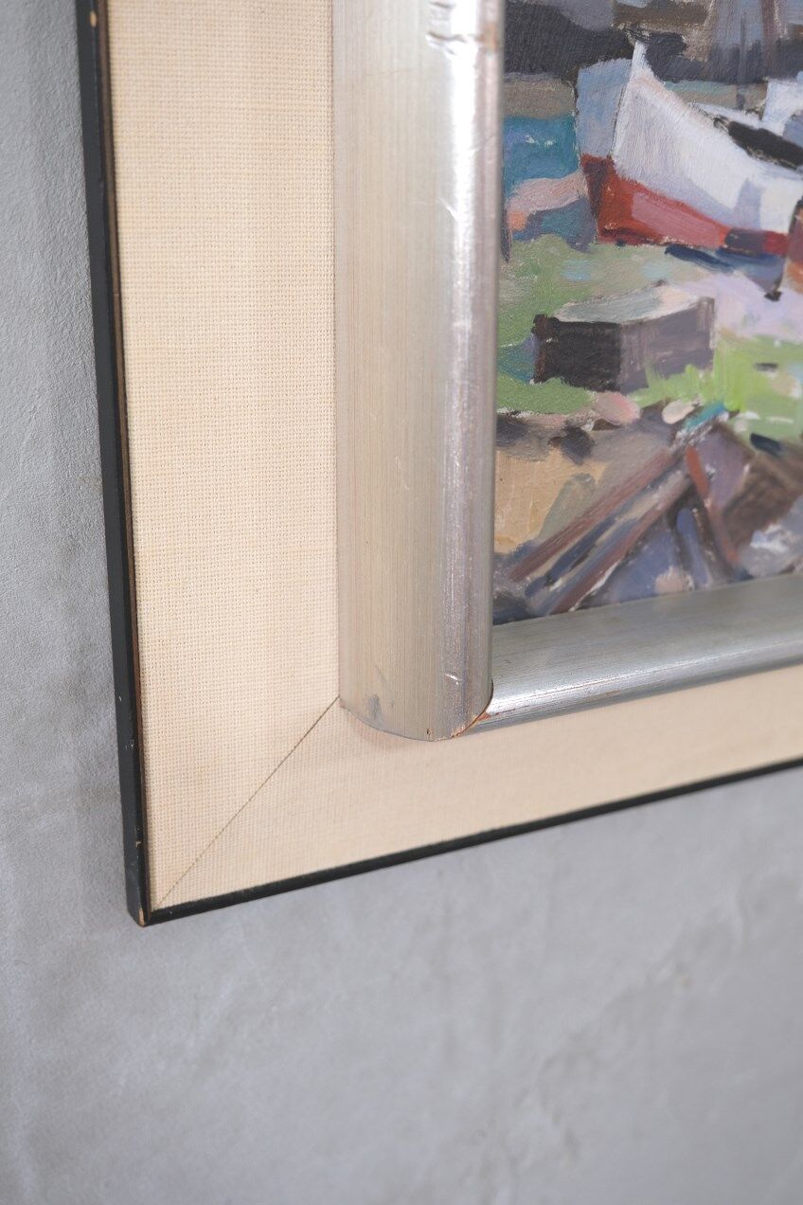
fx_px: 1372
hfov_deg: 32.6
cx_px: 402
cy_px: 602
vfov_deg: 47.4
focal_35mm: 41
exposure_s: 1/40
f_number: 4
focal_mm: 27.5
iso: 640
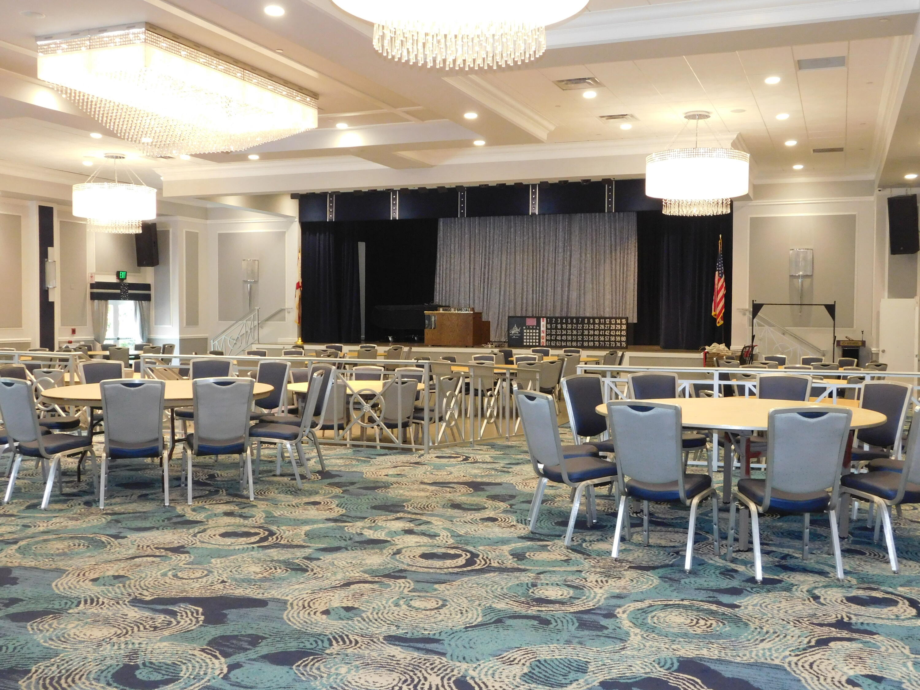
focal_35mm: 36
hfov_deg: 51.4
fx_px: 957
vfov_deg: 39.7
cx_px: 460
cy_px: 345
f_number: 3.5
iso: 450
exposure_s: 1/30
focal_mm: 6.3
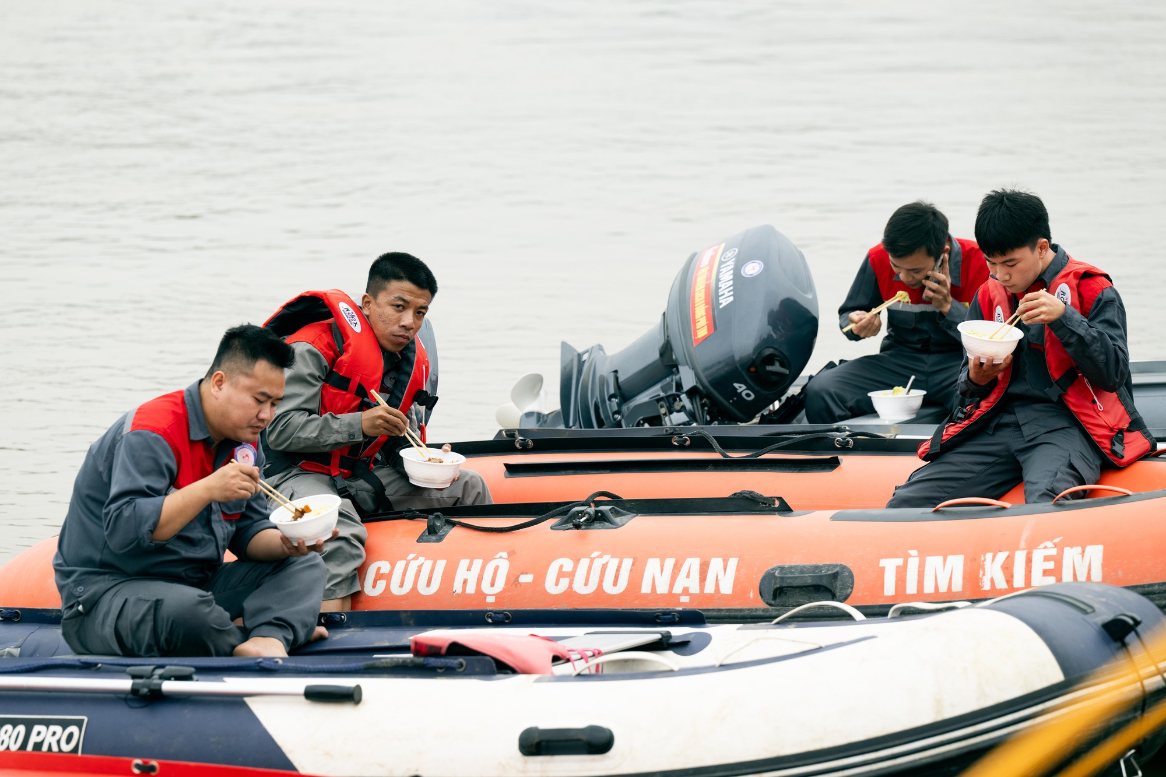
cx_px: 583
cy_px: 388
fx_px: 5667
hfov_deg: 11.7
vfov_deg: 7.8
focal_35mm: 175
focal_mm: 175
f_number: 5
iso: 800
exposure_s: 1/1250
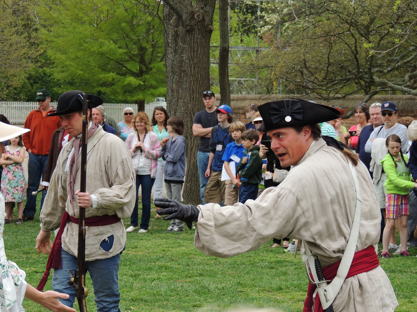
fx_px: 2048
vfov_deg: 8.7
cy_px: 156
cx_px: 208
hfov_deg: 11.6
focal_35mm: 170
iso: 100
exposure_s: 1/200
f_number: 4.5
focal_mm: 30.3
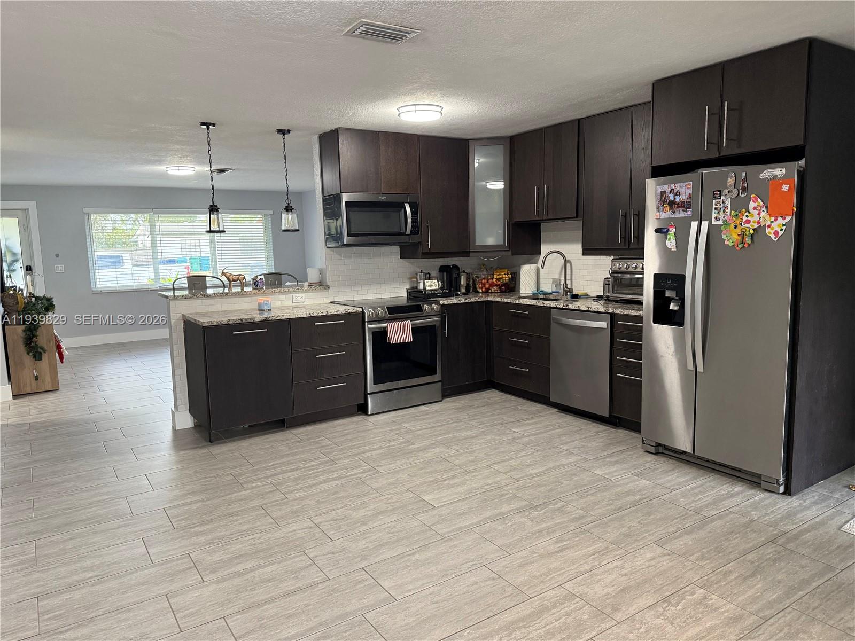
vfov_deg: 56.8
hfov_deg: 71.6
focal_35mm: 24
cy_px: 320
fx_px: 593
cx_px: 428
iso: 320
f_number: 1.78
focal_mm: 6.76
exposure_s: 1/120
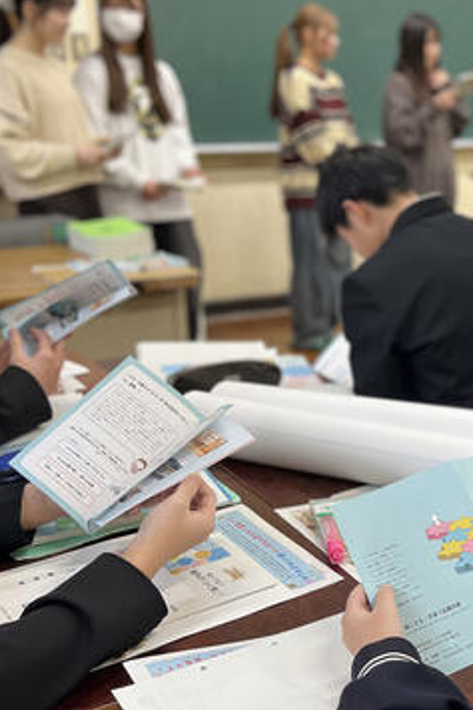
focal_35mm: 108
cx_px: 457
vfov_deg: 18.9
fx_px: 2130
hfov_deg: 12.5
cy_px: 353
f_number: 2.8
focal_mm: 9
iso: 160
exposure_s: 1/38
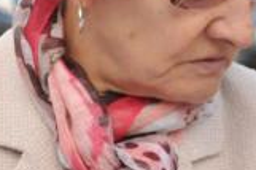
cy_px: 33
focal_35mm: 381
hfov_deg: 5.4
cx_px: -124
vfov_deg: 3.6
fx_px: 2707
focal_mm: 40
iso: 2000
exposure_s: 1/2500
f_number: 4.5
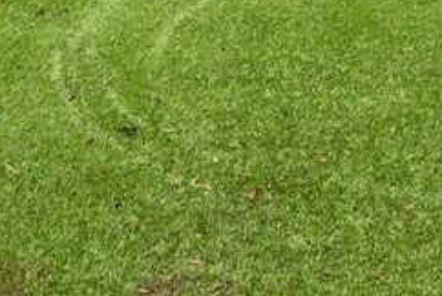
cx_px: 416
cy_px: -161
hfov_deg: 23.4
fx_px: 1033
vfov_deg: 15.0
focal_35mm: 84
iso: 100
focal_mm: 12
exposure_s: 1/60
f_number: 7.1
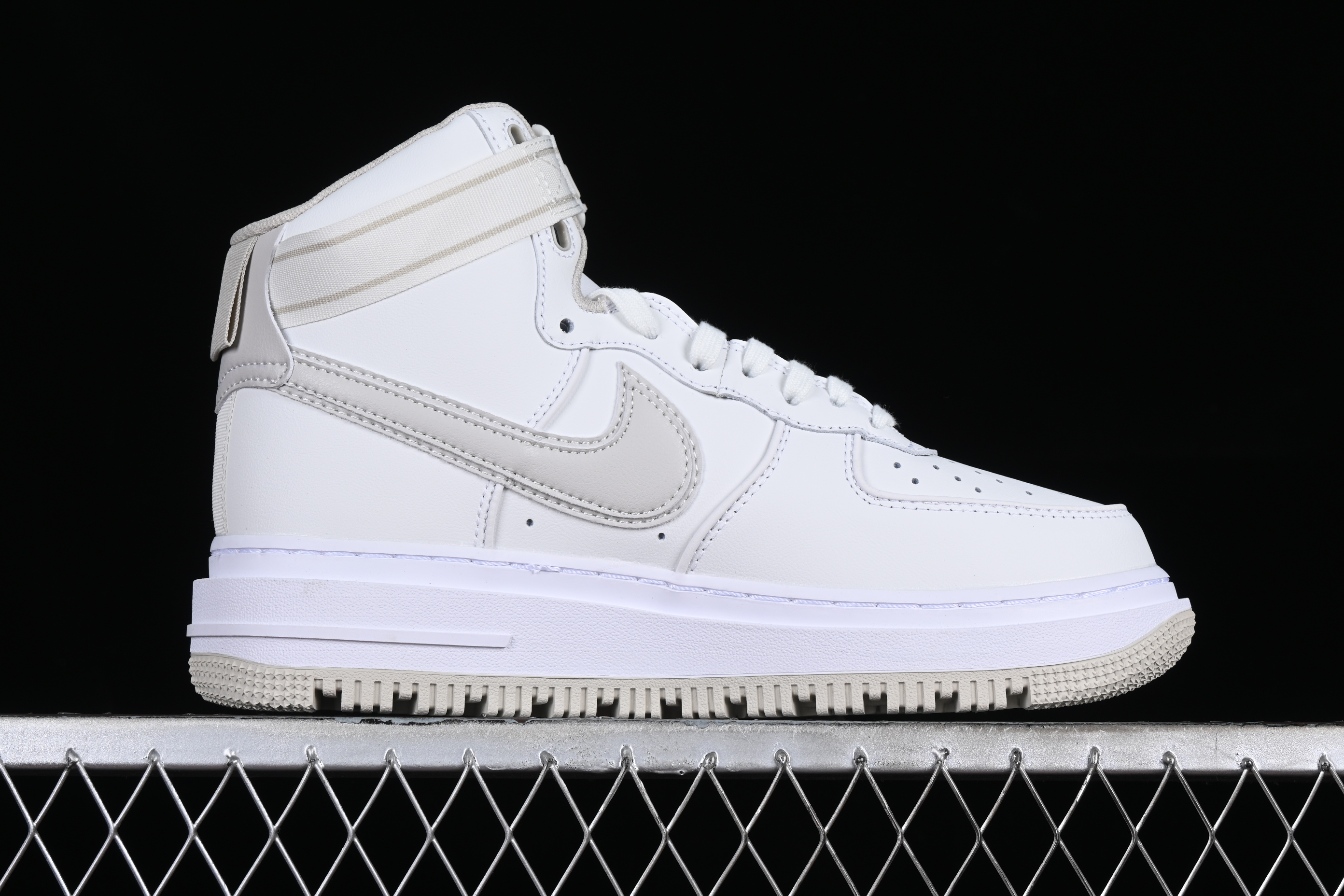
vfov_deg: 18.2
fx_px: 2800
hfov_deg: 27.0
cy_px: 448
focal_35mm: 75
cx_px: 672
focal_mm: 50
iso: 160
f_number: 9
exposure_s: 1/80
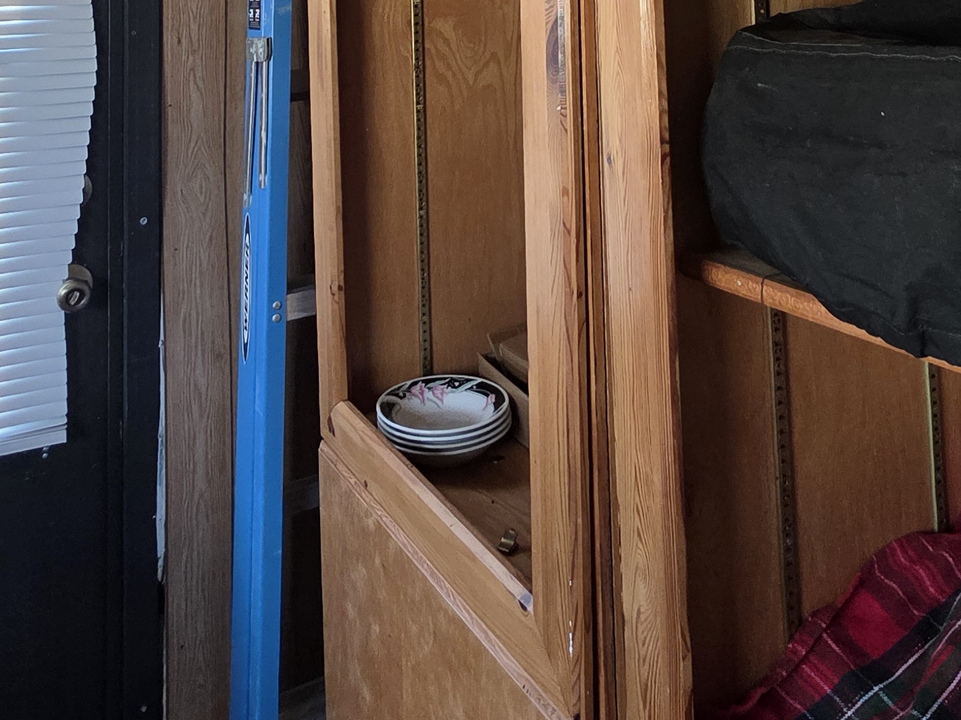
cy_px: -86
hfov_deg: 51.3
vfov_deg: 34.0
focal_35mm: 36
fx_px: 999
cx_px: 515
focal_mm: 2.2
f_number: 1.9
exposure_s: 1/359
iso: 320
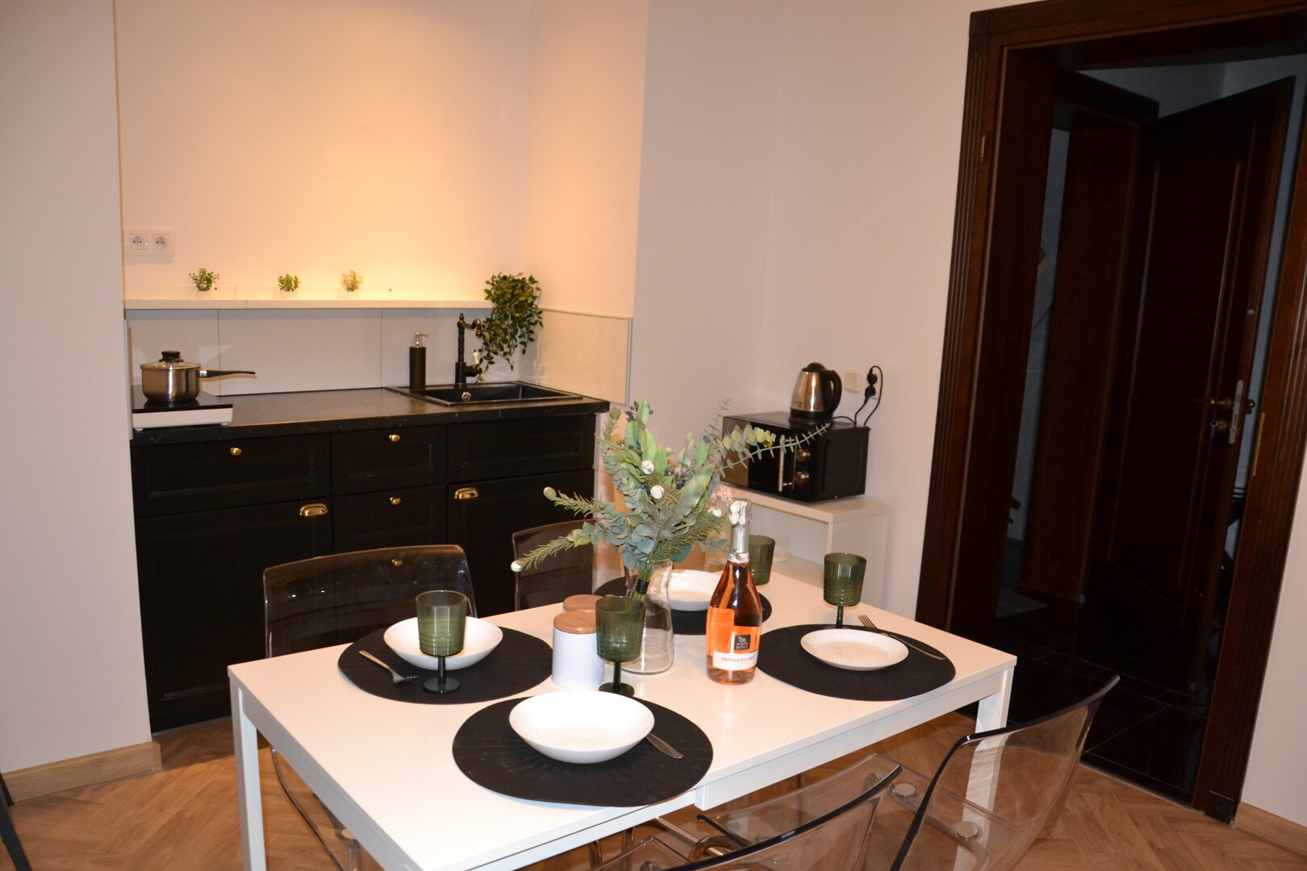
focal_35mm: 27
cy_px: 436
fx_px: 980
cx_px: 654
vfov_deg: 47.9
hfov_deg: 67.4
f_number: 3.5
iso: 1400
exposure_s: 1/60
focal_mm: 18
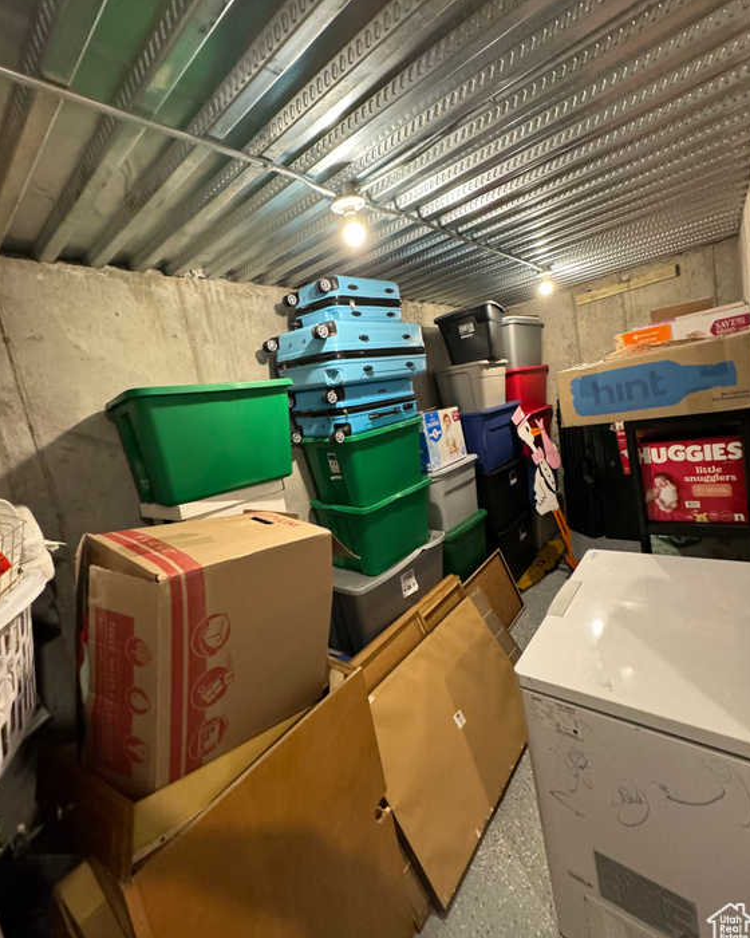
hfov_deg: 84.0
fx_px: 416
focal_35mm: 15
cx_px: 380
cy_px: 446
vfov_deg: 96.7
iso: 800
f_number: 2.2
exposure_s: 1/60
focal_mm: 2.22
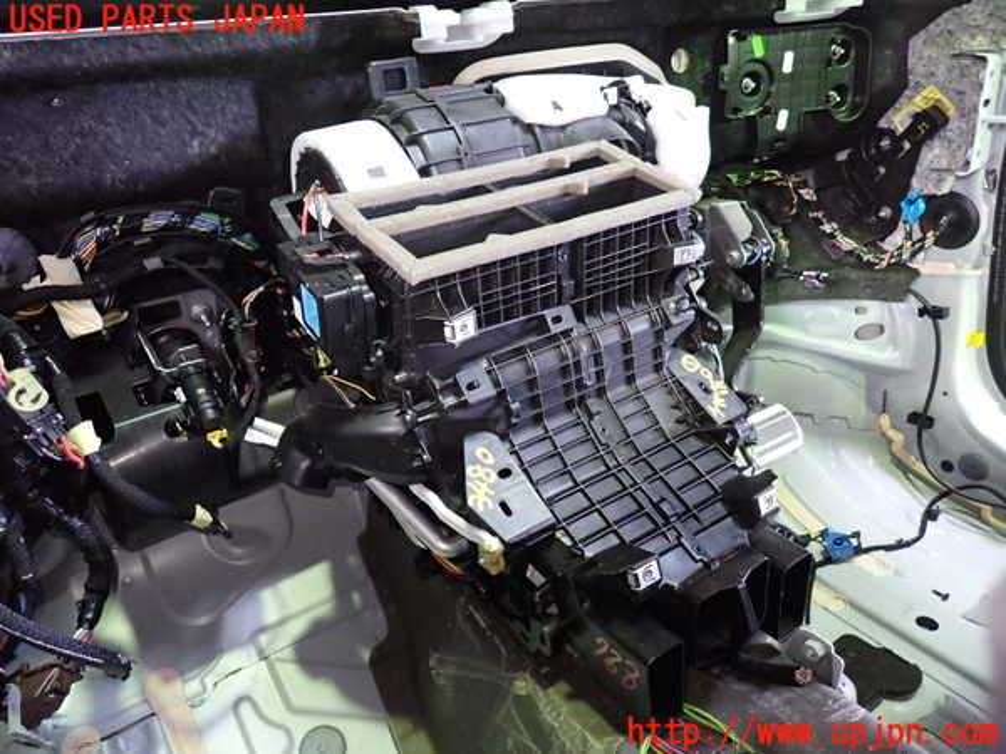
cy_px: 377
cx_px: 503
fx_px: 727
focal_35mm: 25
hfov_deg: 69.4
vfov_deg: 54.9
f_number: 2
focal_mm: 4.5
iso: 800
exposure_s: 1/30
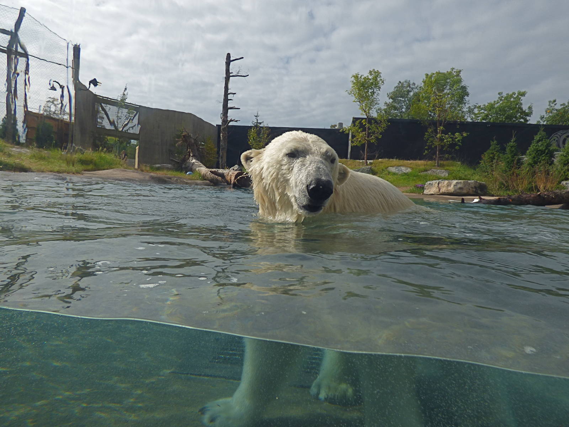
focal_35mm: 20
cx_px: 284
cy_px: 214
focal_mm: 3.58
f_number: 3.2
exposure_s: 1/2000
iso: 100
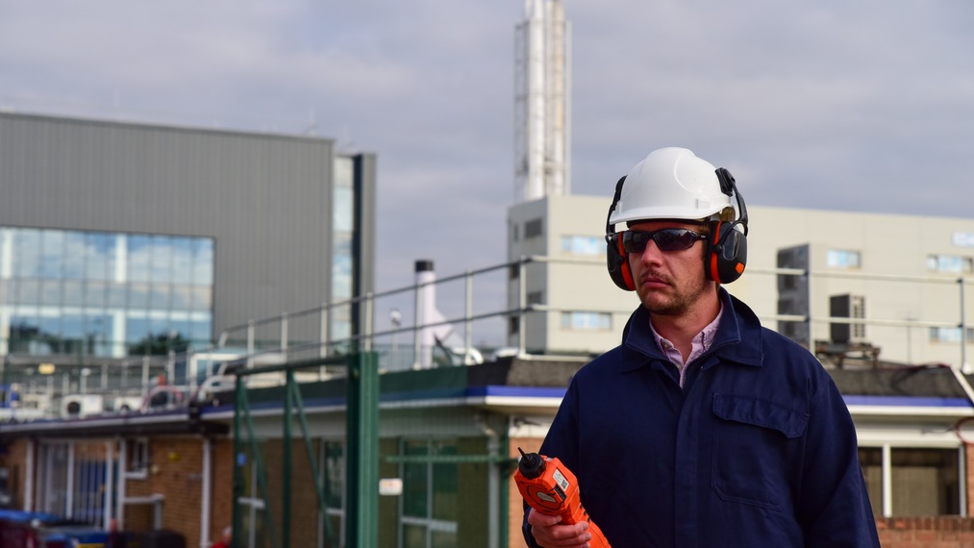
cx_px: 487
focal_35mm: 72
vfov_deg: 16.8
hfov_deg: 29.3
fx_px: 1860
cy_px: 295
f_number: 5.6
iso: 800
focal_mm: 68
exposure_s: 1/2500
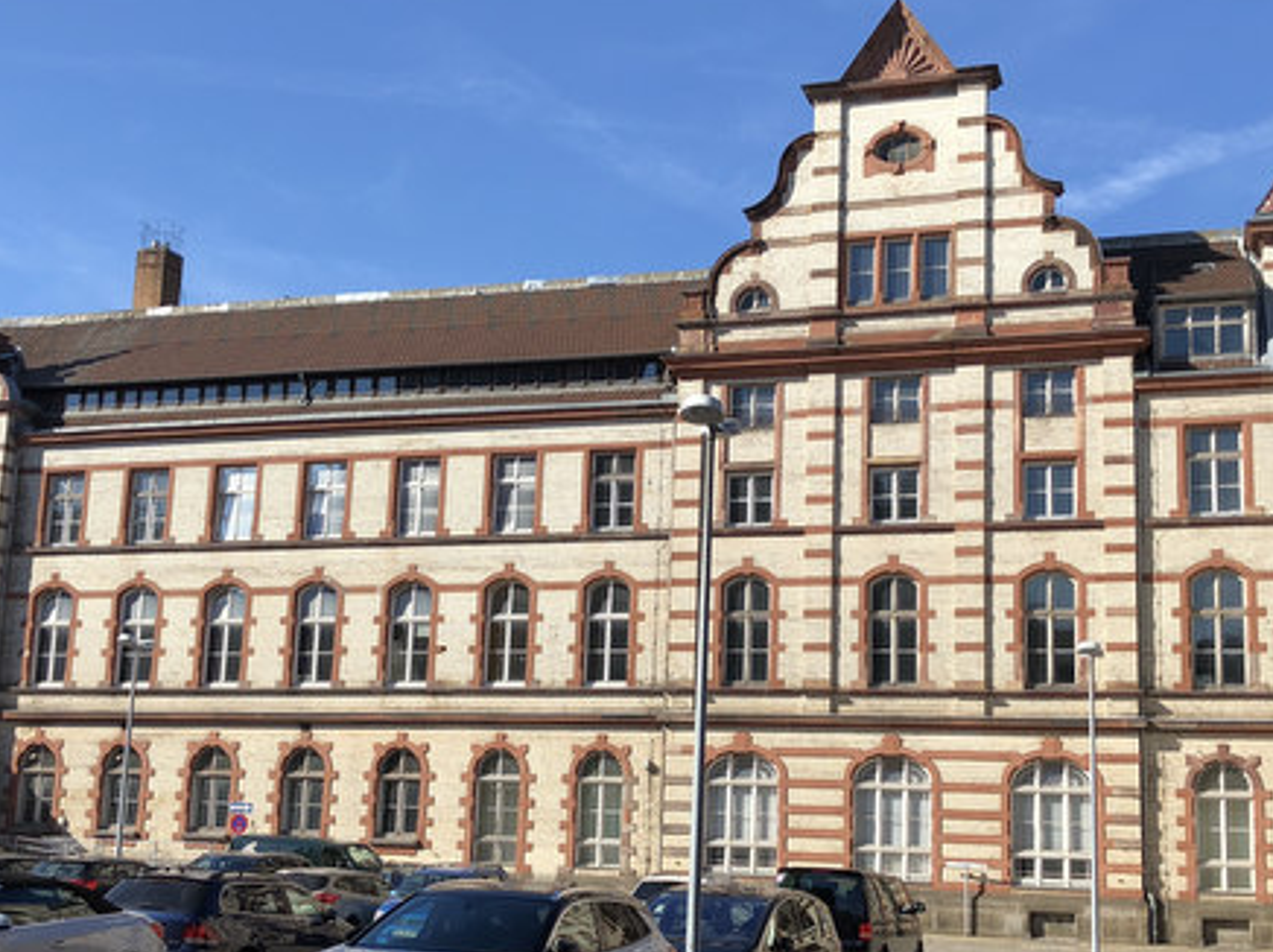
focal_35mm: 45
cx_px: 689
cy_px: 558
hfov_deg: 42.1
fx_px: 1653
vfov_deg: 32.1
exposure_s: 1/1715
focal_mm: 3.99
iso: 20
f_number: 1.8
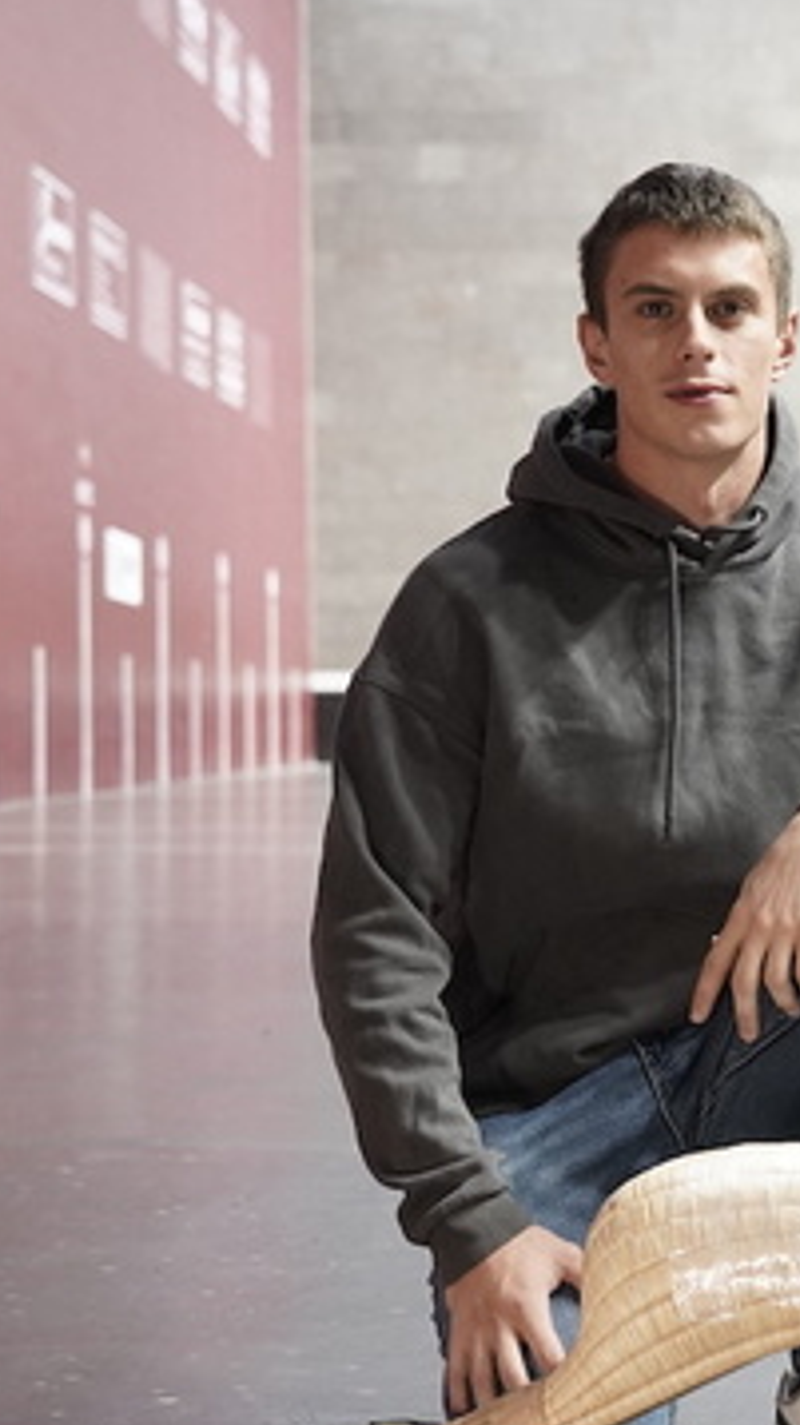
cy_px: 661
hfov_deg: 11.8
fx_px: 3852
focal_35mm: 102
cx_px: 681
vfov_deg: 21.0
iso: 2500
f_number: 4
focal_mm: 48
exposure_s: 1/200
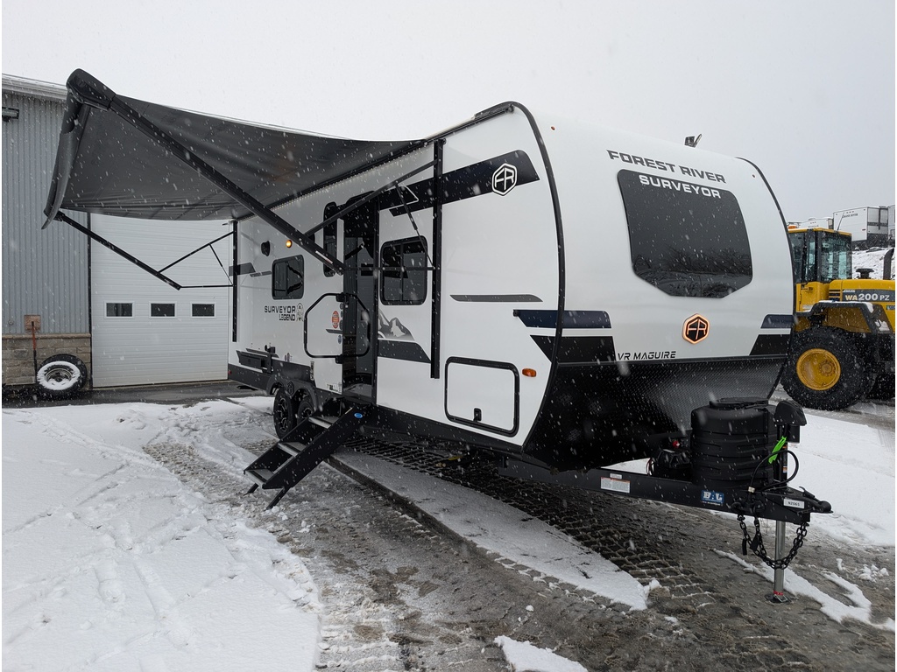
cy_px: 336
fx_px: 622
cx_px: 448
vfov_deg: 56.8
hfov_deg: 71.6
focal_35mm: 24
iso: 23
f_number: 1.68
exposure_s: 1/214
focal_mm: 6.9
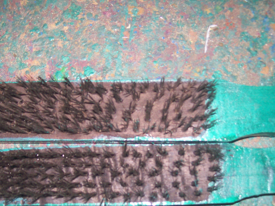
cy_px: 151
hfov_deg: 36.2
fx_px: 421
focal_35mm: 53
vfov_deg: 27.2
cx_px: 128
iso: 80
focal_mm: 6
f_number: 2.7
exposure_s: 1/64
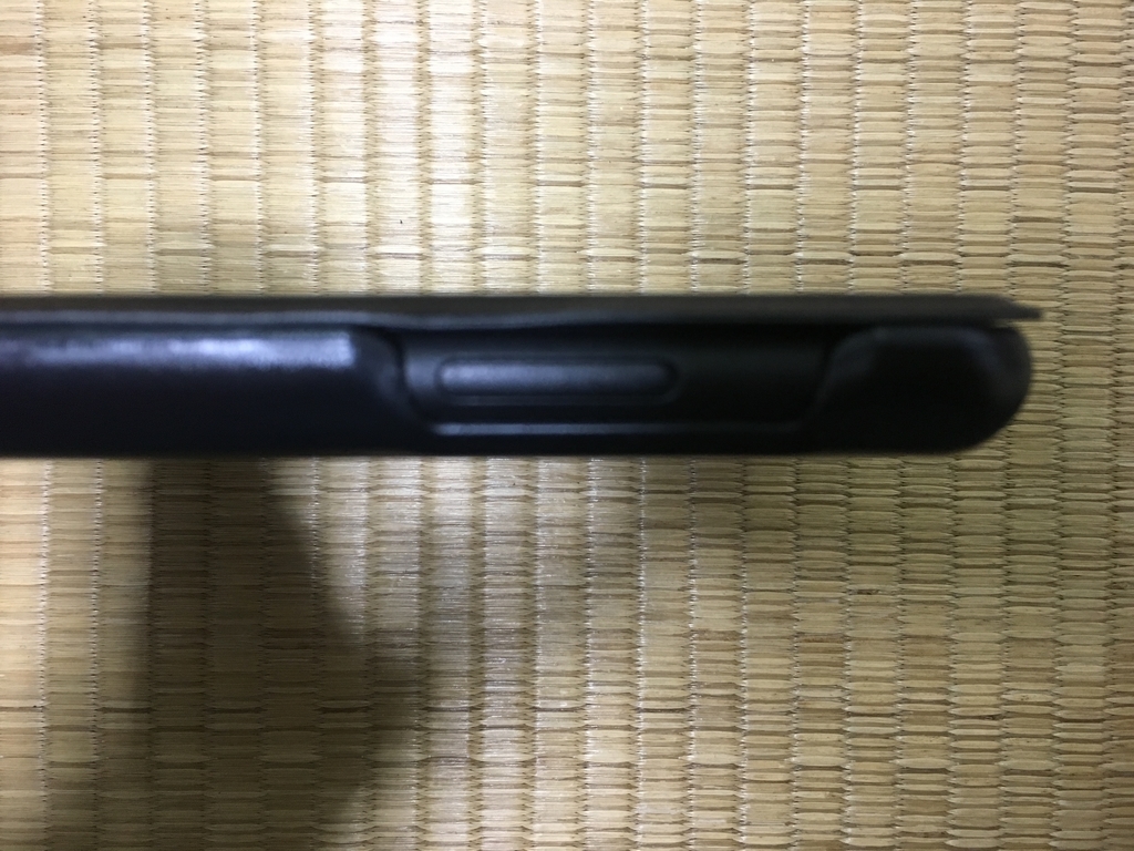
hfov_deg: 61.7
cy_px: 426
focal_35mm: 29
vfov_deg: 48.2
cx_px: 567
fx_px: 950
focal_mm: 4.15
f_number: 2.2
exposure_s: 1/30
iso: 160
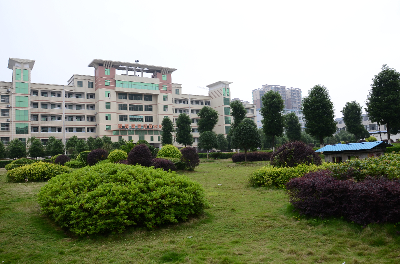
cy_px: 132
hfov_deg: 67.5
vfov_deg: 47.7
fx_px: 299
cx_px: 200
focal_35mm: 27
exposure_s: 1/200
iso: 200
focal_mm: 18
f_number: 8
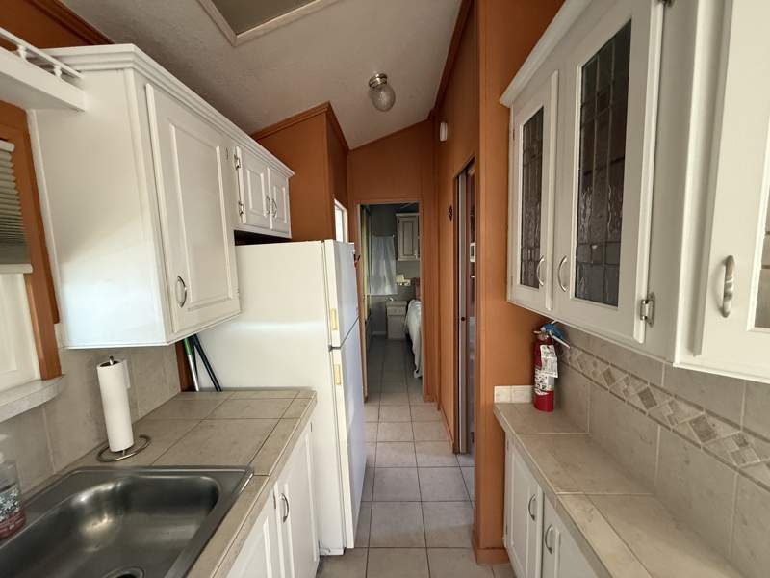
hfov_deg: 102.1
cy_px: 289
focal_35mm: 14
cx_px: 385
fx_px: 311
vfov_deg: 85.7
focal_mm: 2.22
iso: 400
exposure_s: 1/60
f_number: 2.2
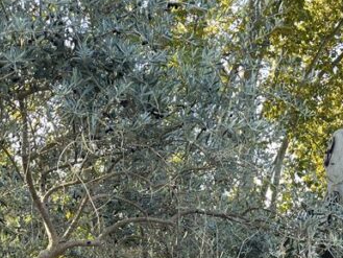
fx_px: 803
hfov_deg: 24.0
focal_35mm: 81
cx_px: 232
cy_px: 368
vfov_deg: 16.8
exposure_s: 1/165
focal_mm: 5.1
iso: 40
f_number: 1.6
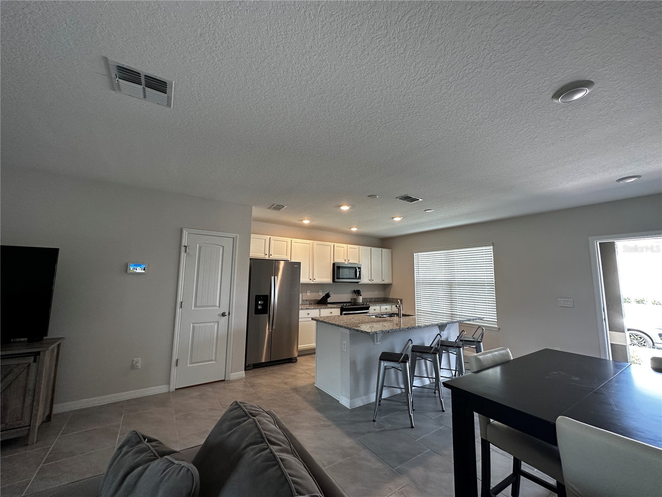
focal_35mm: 14
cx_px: 331
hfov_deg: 102.1
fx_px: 268
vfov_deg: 85.7
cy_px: 248
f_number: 2.2
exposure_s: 1/120
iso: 200
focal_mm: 2.22
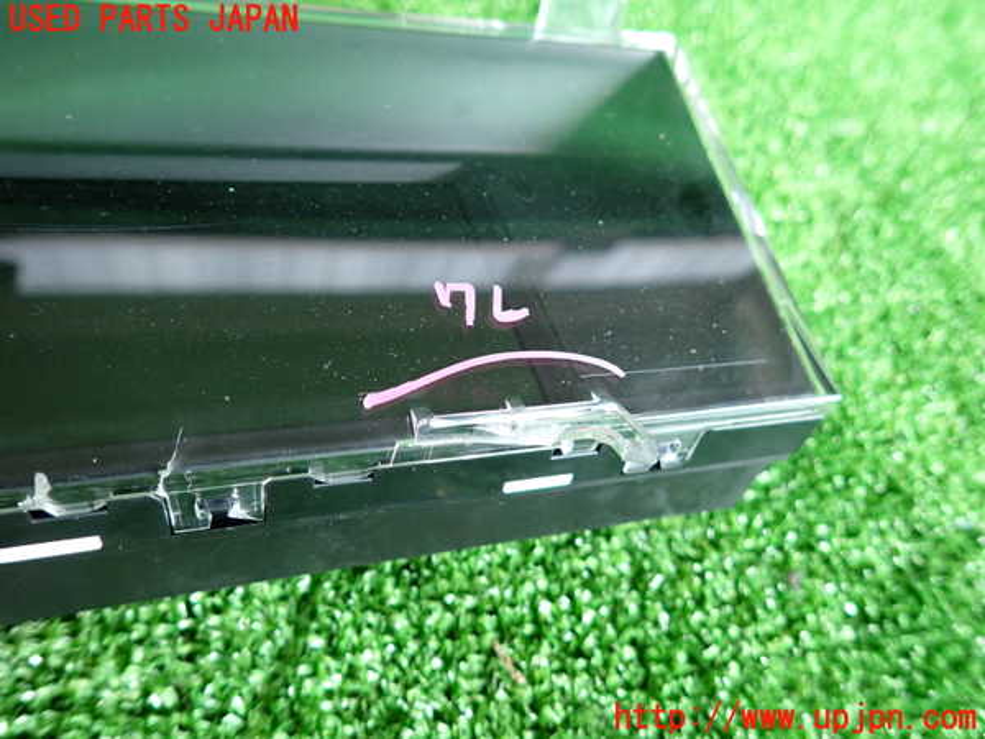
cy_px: 370
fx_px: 711
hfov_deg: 69.4
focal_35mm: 25
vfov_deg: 54.9
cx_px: 492
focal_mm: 4.5
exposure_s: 1/80
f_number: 2
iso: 400
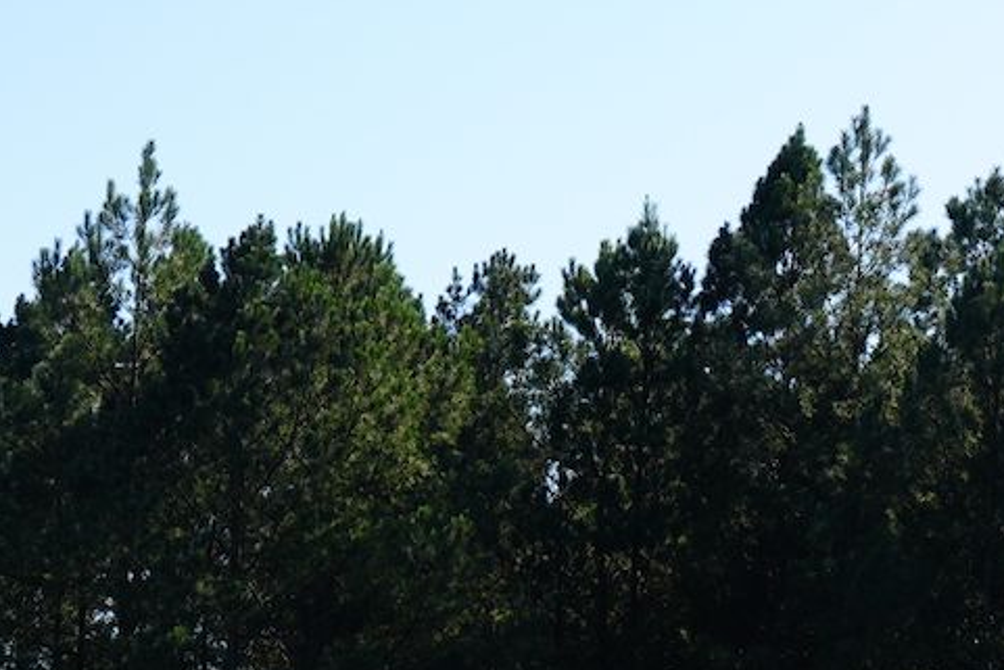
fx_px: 4156
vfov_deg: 8.9
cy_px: 1072
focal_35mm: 149
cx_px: 998
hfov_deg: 13.6
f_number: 5
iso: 100
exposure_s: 1/500
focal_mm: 28
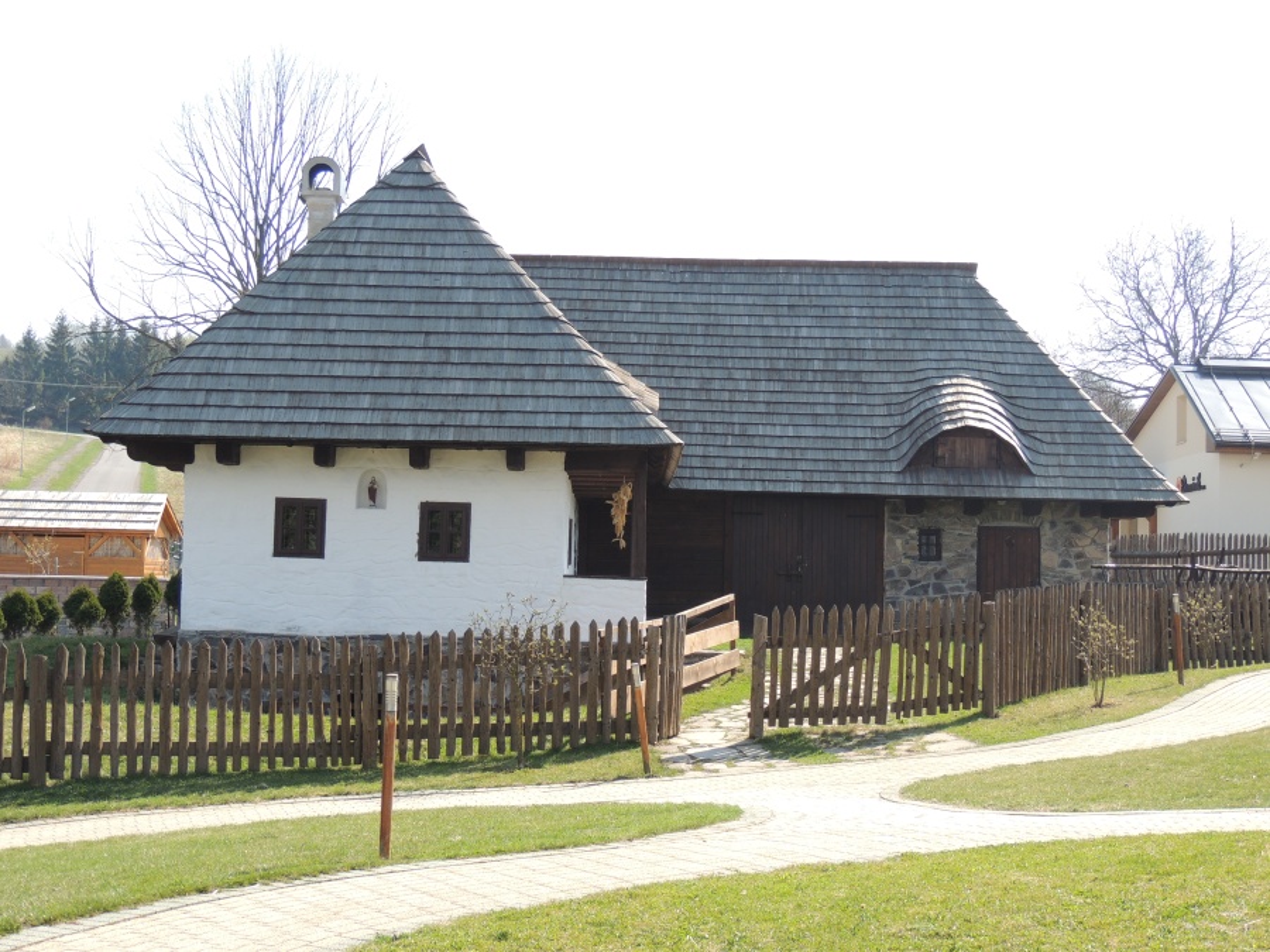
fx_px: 2018
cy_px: 476
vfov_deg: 26.6
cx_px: 635
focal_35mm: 55
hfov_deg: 34.9
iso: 100
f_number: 3.7
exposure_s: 1/320
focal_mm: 9.8
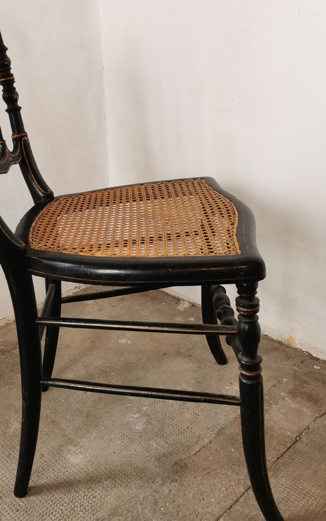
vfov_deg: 52.3
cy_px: 205
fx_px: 526
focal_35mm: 37
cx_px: 102
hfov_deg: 34.0
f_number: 1.6
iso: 200
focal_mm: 5.56
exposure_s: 1/60
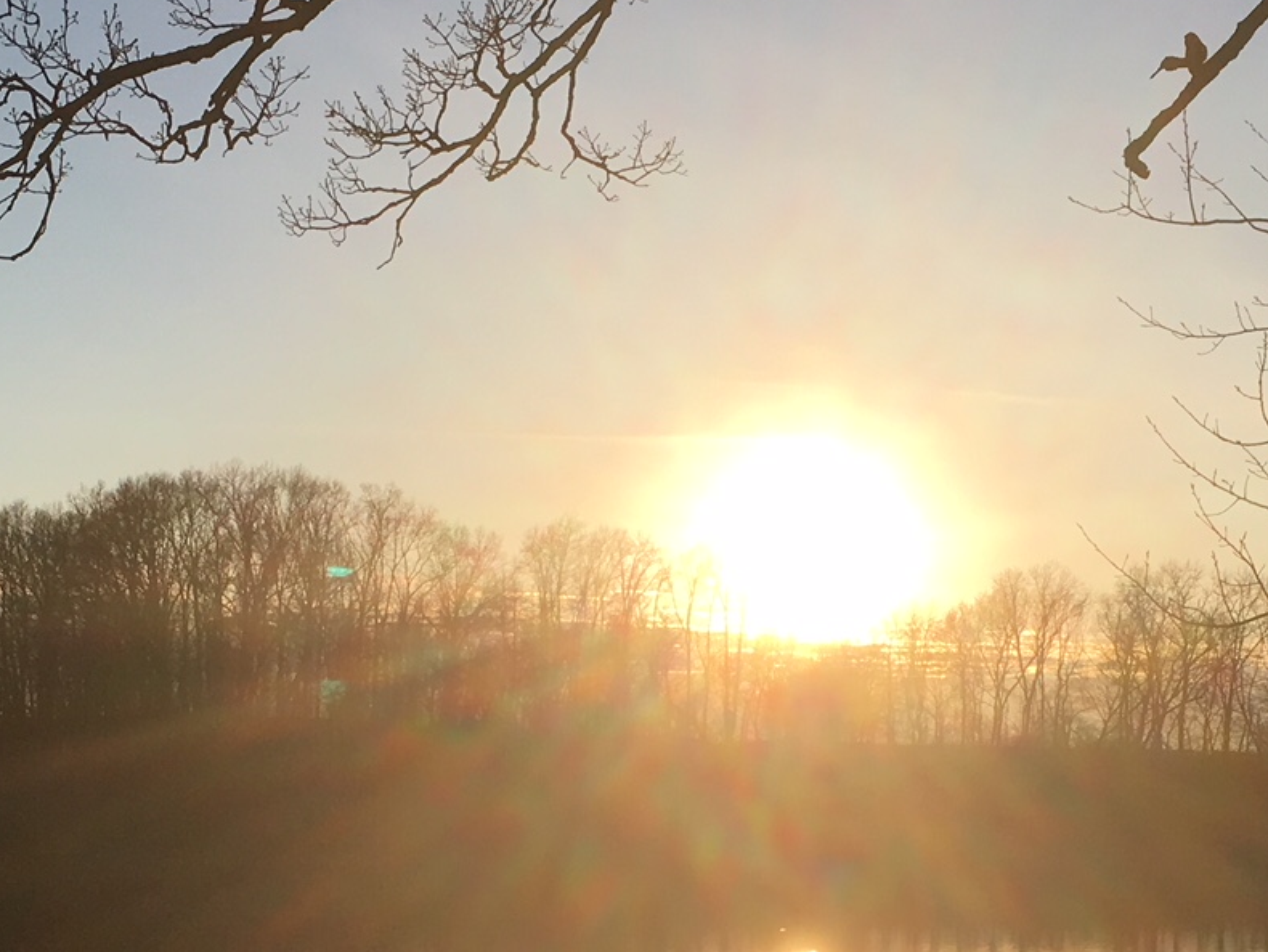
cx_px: 597
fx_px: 2711
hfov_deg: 26.3
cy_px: 856
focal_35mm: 74
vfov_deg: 19.5
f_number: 2.2
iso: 25
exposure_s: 1/3344
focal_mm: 4.15
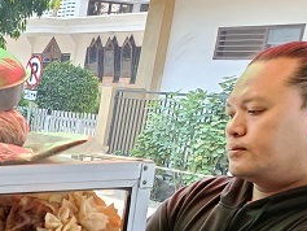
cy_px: 278
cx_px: -177
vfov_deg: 17.4
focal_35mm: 81
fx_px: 719
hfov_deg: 20.1
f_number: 1.7
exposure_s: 1/100
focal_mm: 5.24
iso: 306
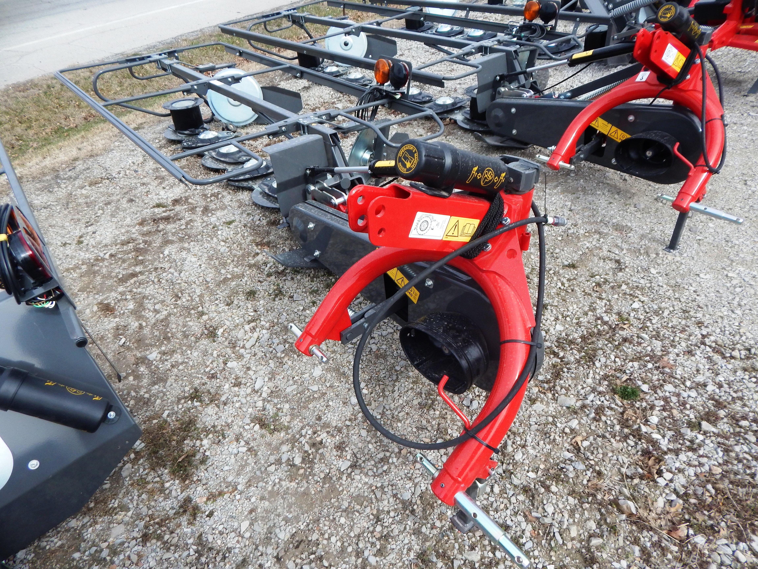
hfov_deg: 76.4
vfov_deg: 61.1
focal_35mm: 22
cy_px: 284
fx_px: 482
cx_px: 379
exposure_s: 1/1000
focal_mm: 4
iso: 125
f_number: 3
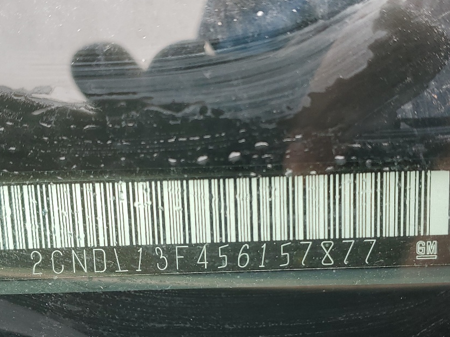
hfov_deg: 38.2
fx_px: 650
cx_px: 215
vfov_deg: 28.9
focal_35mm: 50
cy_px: 222
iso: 50
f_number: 1.5
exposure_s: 1/204
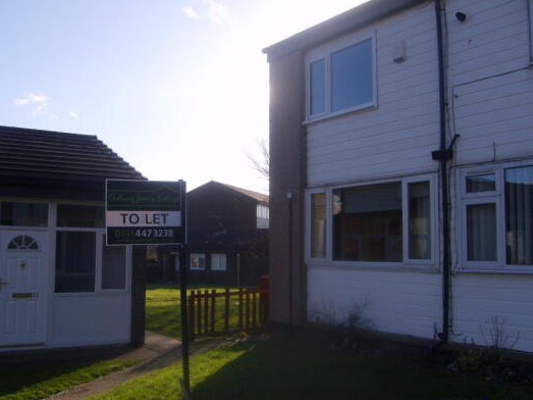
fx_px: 600
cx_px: 252
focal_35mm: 39
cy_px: 213
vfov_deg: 36.8
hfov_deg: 47.9
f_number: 2.8
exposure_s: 1/1000
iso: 50
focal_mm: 5.8
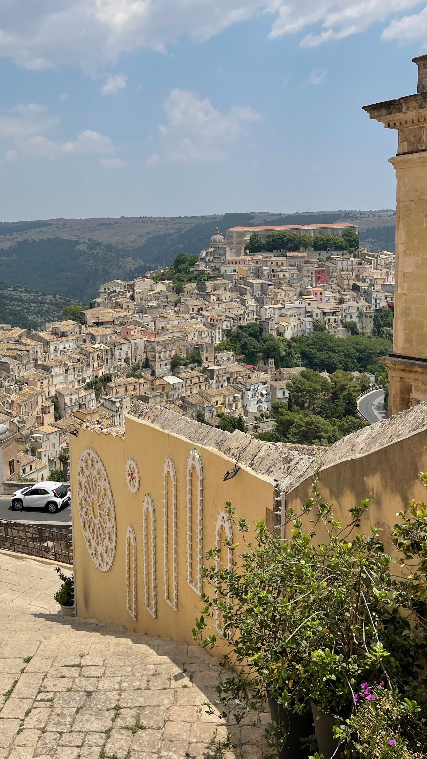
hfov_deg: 34.3
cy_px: 352
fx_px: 684
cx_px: 139
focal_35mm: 34
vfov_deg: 58.0
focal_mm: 5.1
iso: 32
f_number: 1.6
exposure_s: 1/5618
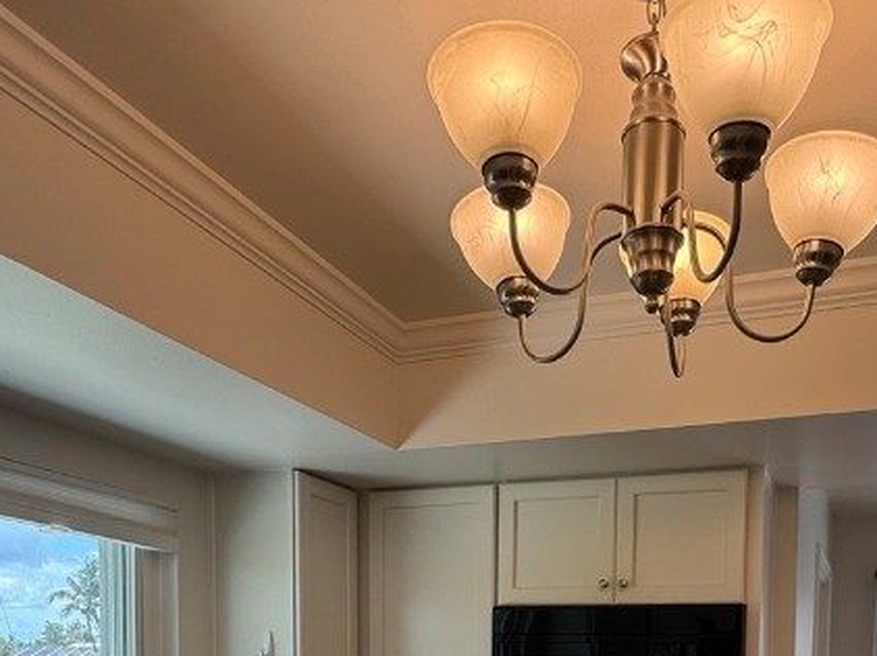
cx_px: 580
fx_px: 861
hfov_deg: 53.0
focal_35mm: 34
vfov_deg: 35.3
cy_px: 733
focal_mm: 2.22
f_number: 2.2
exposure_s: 1/120
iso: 80
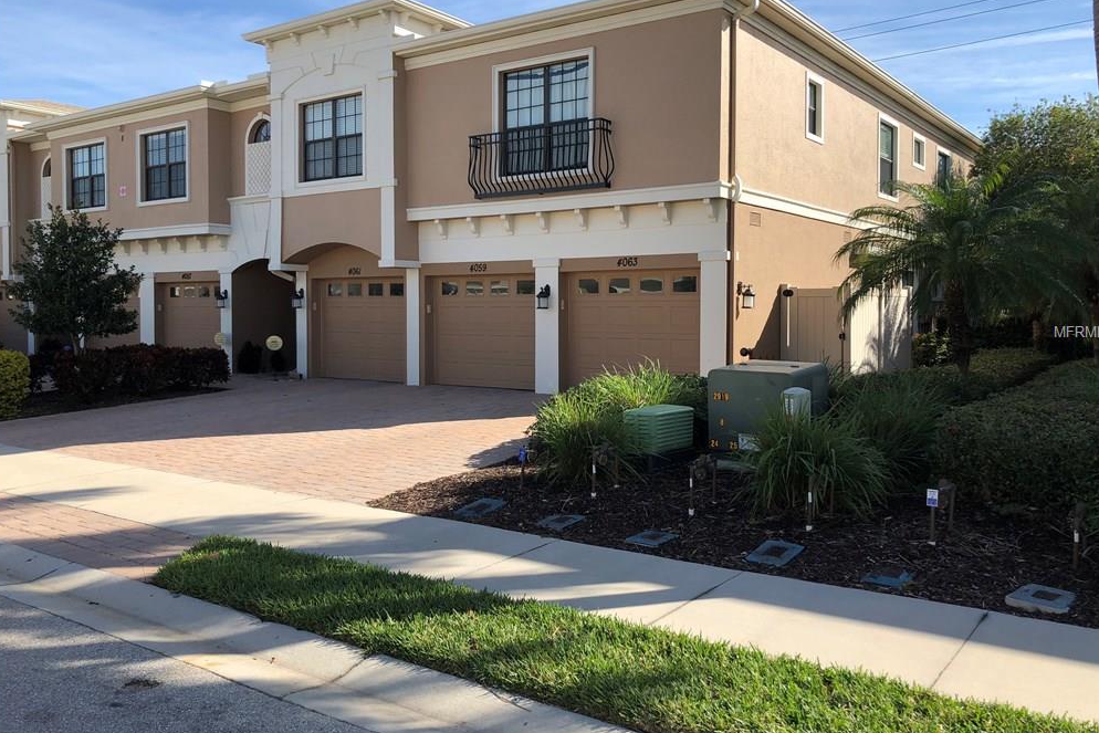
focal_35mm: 30
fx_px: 916
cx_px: 555
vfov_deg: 43.6
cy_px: 333
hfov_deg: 61.9
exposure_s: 1/1333
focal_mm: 3.99
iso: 20
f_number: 1.8
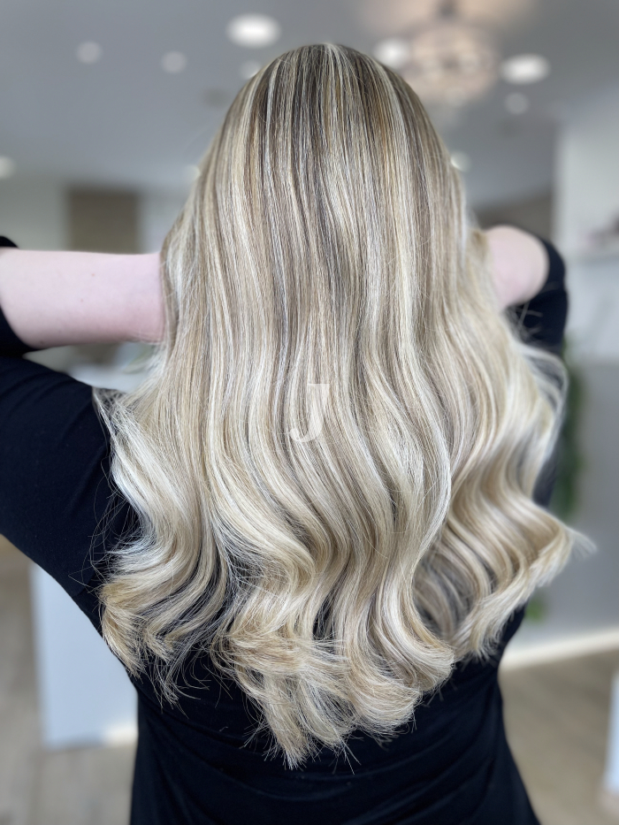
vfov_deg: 67.3
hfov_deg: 53.1
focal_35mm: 26
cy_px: 412
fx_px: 620
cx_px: 310
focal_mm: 4.2
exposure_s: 1/247
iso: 40
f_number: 1.6
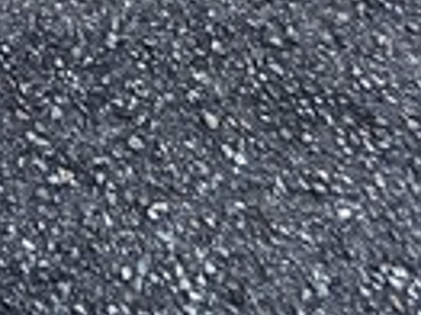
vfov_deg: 13.3
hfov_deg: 17.7
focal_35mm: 75
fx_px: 911
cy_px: -481
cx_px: -437
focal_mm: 2.22
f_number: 2.2
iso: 40
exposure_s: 1/250
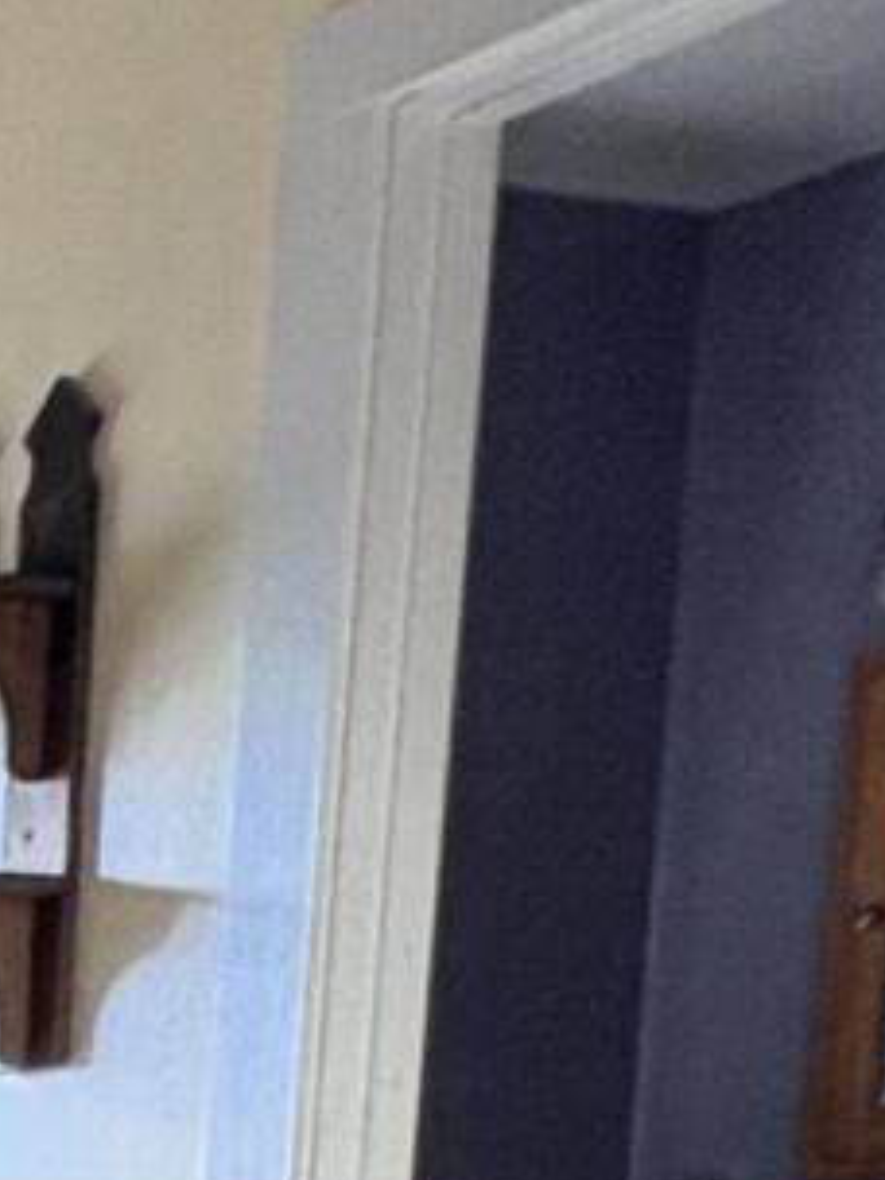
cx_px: -1685
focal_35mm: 92
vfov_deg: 18.3
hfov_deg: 11.1
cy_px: 1890
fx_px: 3136
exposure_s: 1/60
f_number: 2.2
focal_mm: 2.22
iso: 320
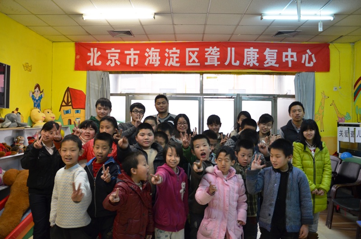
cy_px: 120
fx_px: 270
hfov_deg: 67.5
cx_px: 180
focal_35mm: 27
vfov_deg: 47.7
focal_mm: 18
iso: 800
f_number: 3.5
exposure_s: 1/40
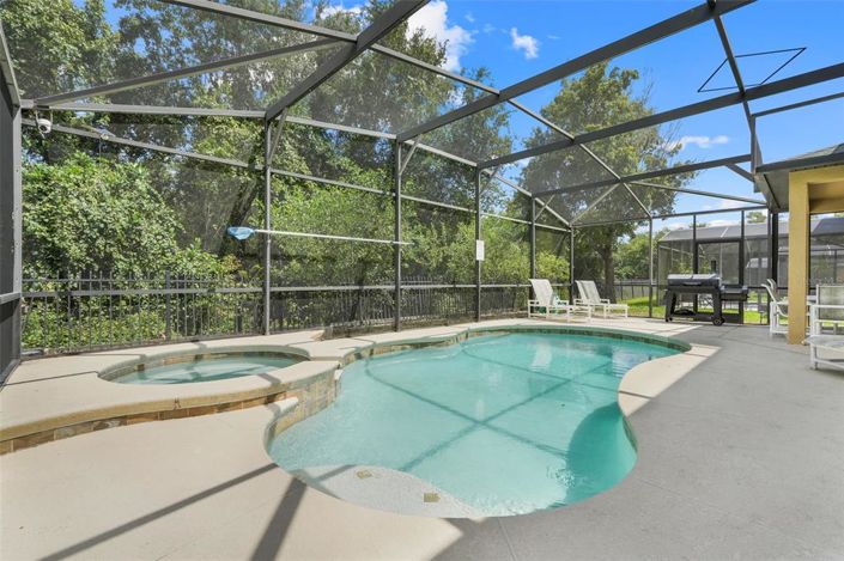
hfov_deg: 96.8
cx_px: 422
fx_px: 375
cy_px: 280
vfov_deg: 73.7
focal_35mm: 16
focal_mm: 16
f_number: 9
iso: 250
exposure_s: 1/640
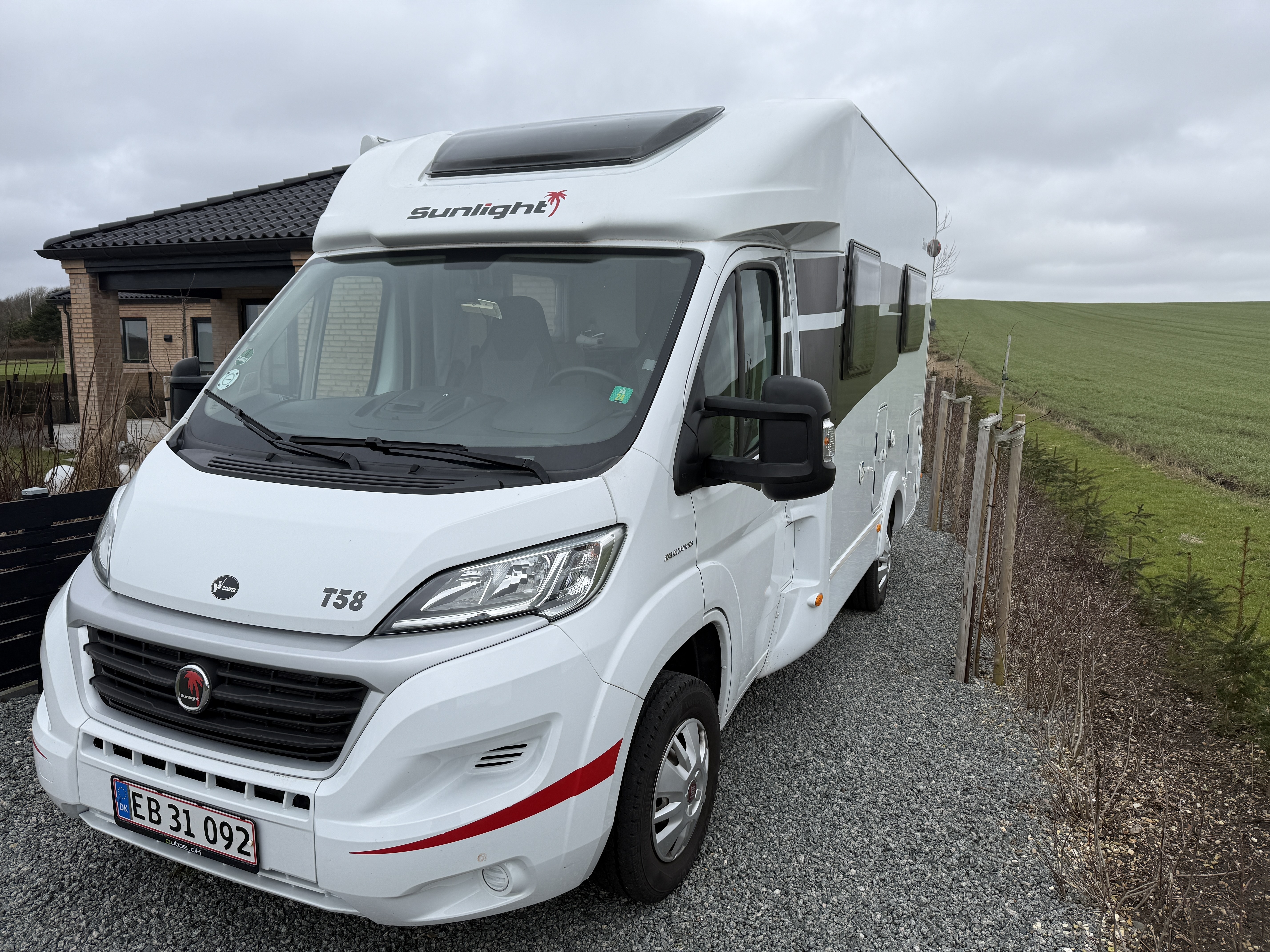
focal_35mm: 24
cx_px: 635
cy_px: 476
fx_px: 881
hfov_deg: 71.6
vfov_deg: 56.8
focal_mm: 6.76
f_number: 1.78
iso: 80
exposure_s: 1/2445
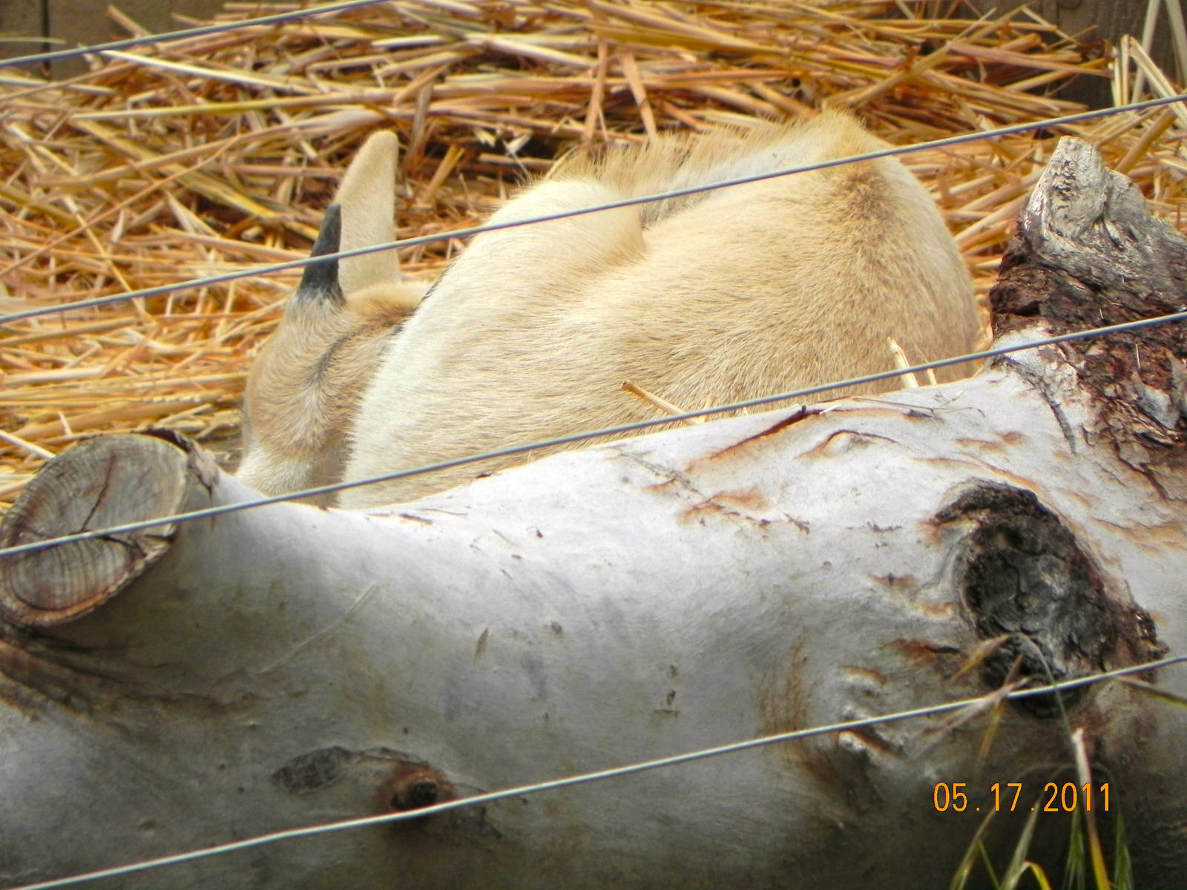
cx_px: 594
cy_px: 445
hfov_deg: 2.9
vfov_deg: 2.2
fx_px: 23249
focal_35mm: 678
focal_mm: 120
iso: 160
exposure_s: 1/332
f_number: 5.6
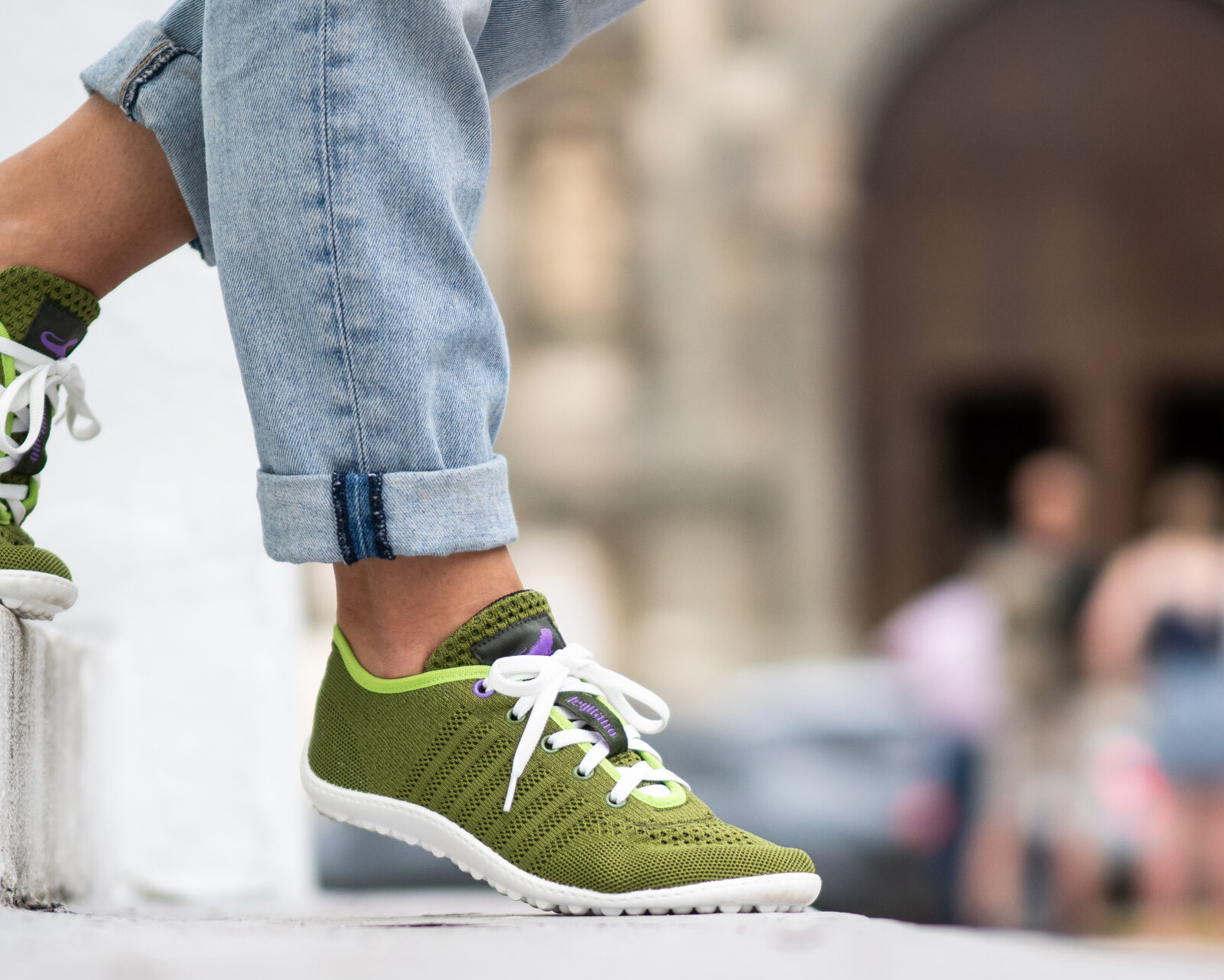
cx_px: 661
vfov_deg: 10.9
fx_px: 5108
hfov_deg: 13.7
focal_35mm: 141
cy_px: 578
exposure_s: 1/800
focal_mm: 45
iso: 200
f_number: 1.2
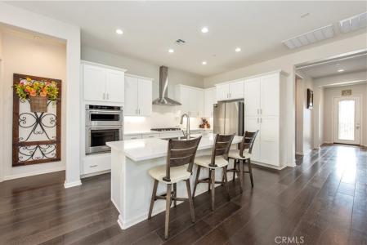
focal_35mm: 15
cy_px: 122
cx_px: 184
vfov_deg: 77.4
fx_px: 153
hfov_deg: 100.4
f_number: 5
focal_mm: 15
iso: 800
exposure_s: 1/100
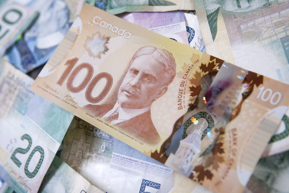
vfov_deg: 19.5
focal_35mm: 70
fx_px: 562
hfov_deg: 28.8
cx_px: 144
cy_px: 96
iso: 100
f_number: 5.6
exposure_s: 1/100
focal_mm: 70
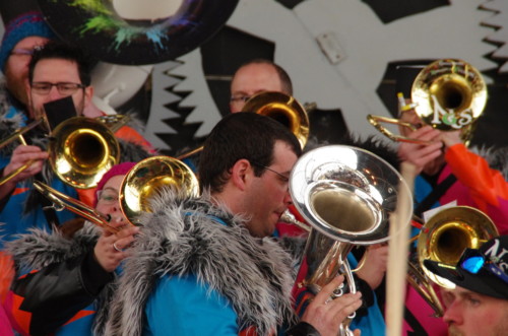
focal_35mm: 300
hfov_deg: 6.9
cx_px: 254
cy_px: 168
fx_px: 4224
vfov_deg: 4.6
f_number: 8
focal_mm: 200
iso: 3200
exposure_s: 1/250
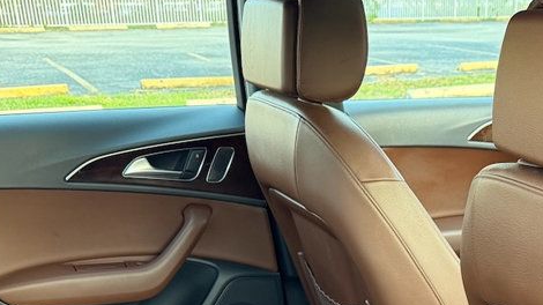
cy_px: 421
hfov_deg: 35.9
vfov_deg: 19.1
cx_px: 397
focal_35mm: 57
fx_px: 820
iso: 250
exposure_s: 1/60
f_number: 1.78
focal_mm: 6.76
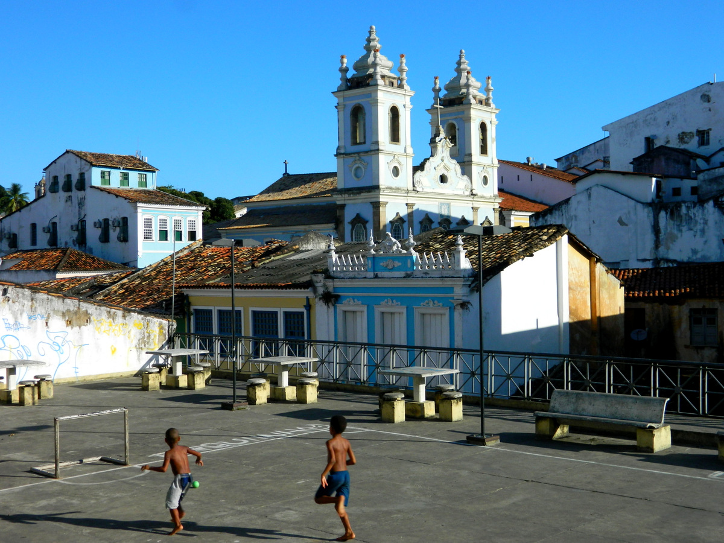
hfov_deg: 40.4
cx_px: 362
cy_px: 272
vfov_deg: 30.9
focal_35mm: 47
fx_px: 983
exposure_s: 1/200
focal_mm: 8.4
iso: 80
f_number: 10.2
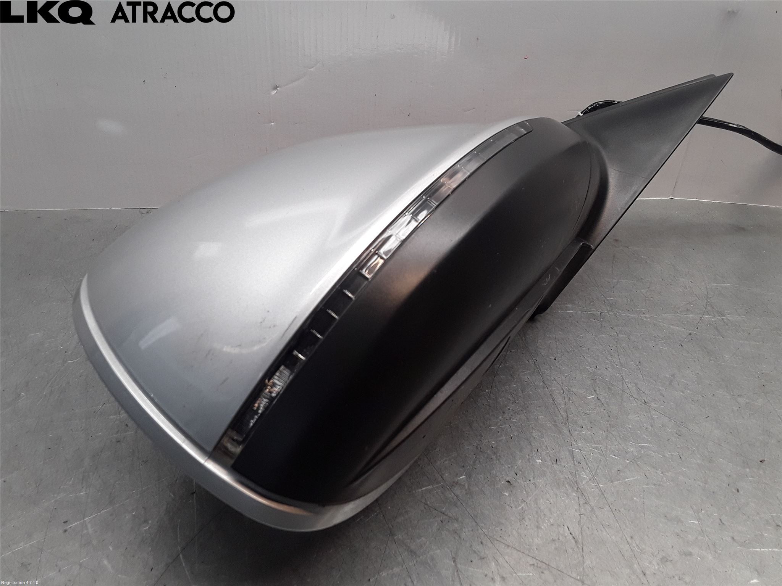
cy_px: 293
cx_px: 391
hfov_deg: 63.4
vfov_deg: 49.7
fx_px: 633
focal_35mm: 28
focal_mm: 2.91
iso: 50
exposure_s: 1/100
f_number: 1.9
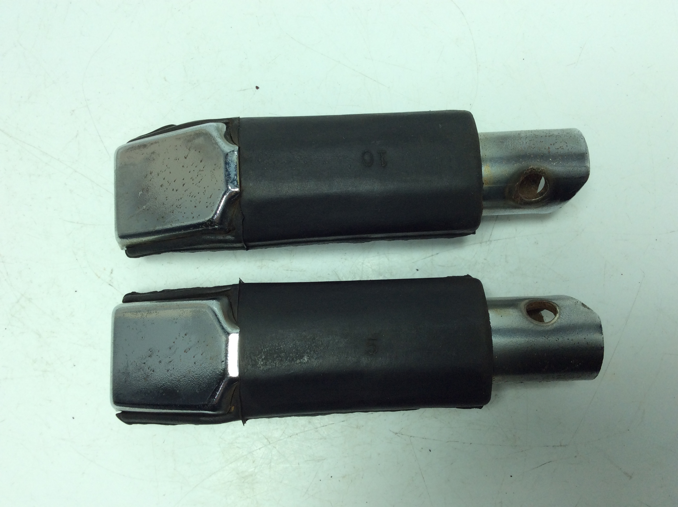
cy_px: 254
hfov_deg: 56.9
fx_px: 626
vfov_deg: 44.1
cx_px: 339
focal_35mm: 32
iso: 32
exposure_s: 1/323
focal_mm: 3.3
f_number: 2.4
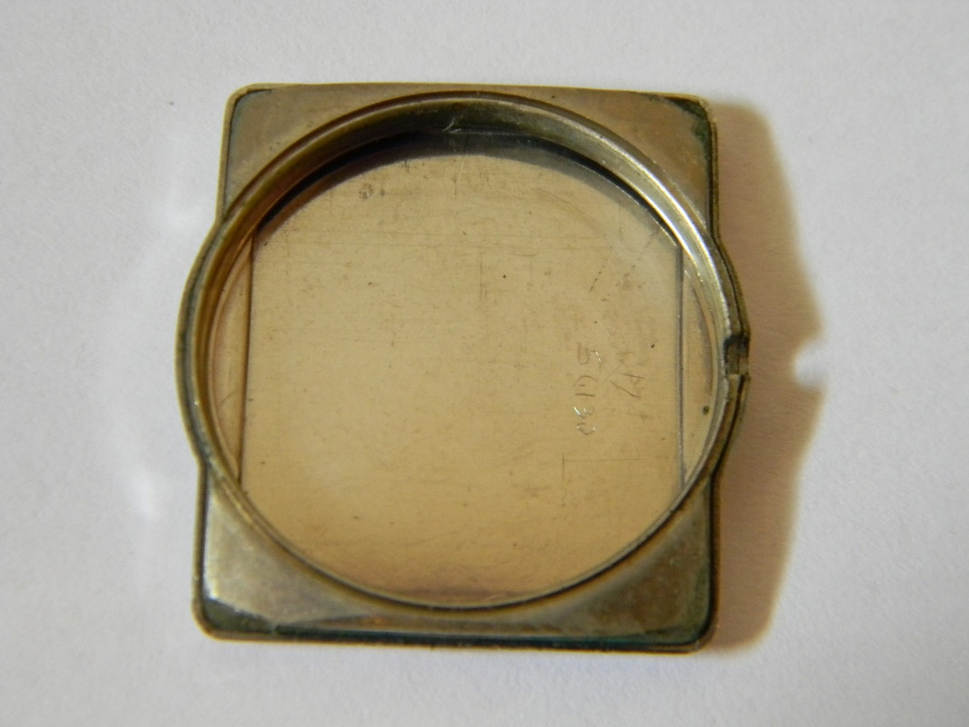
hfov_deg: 23.6
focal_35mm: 83
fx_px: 2323
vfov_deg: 17.8
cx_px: 484
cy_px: 364
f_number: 4.5
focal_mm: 15.1
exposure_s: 1/15.3
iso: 400
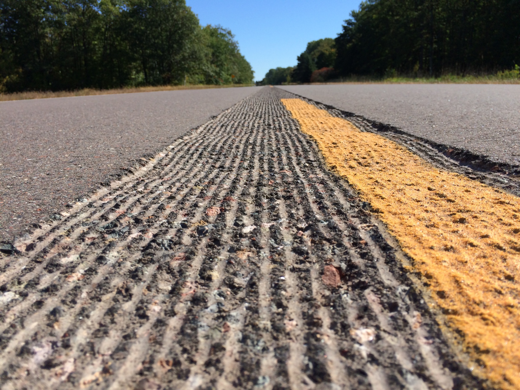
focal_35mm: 29
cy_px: 195
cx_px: 260
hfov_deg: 61.7
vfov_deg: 48.2
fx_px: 436
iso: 32
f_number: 2.2
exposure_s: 1/2053
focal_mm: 4.15
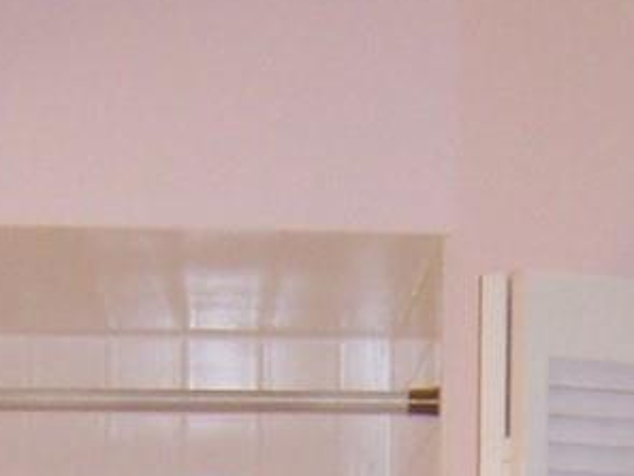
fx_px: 3555
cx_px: 378
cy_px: 1232
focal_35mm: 194
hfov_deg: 10.2
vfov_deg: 7.1
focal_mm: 6.2
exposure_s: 1/60
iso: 125
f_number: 2.8
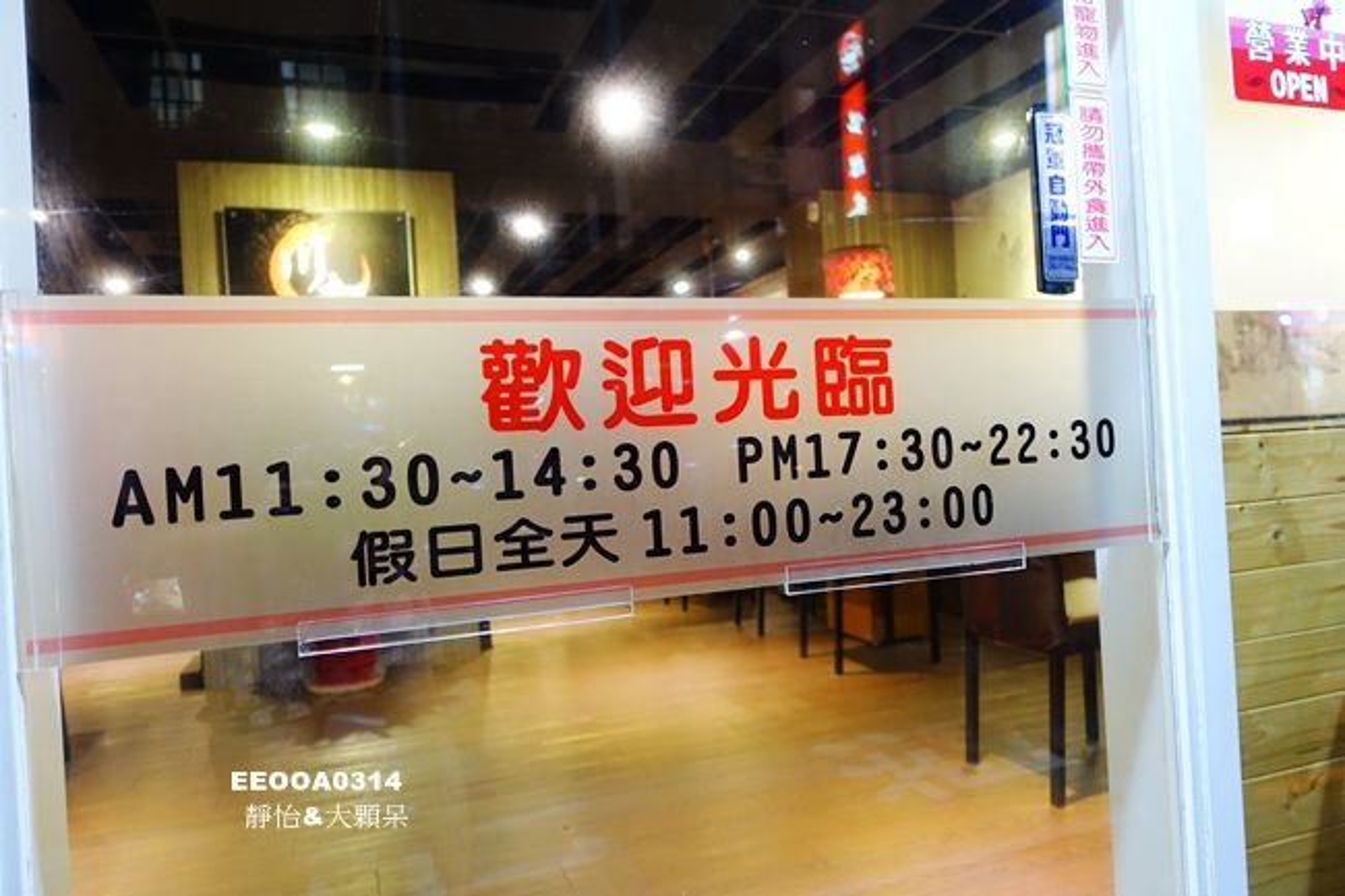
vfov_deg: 53.1
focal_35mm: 24
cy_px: 448
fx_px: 896
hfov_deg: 73.8
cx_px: 672
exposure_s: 1/25
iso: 800
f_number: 1.8
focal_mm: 8.8
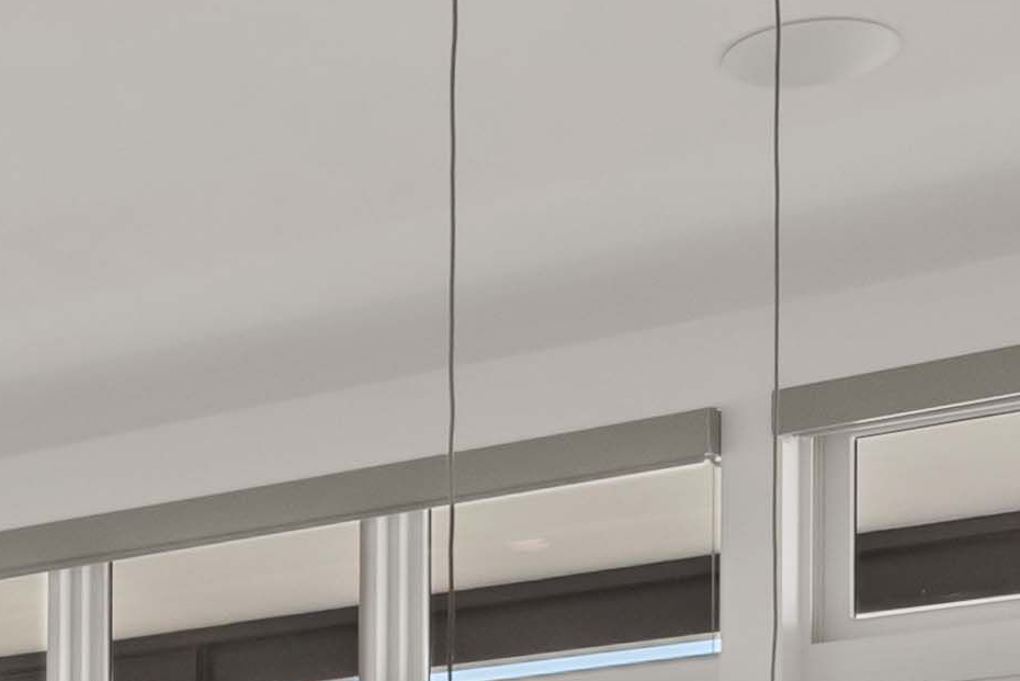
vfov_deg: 13.2
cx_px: -86
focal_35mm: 97
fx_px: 2749
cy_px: 1083
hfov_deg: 20.1
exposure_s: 1/100
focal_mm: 15
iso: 200
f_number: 8
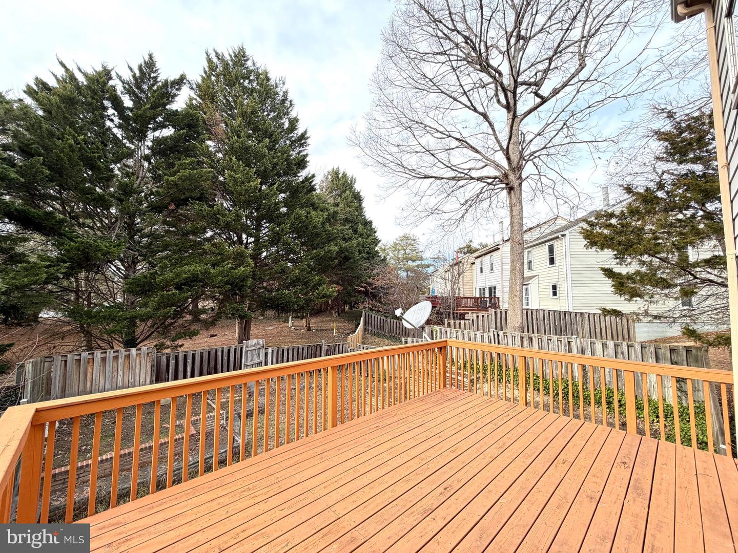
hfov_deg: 102.1
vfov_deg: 85.7
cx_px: 369
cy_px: 276
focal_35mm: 14
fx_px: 298
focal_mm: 2.22
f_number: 2.2
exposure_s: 1/293
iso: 50
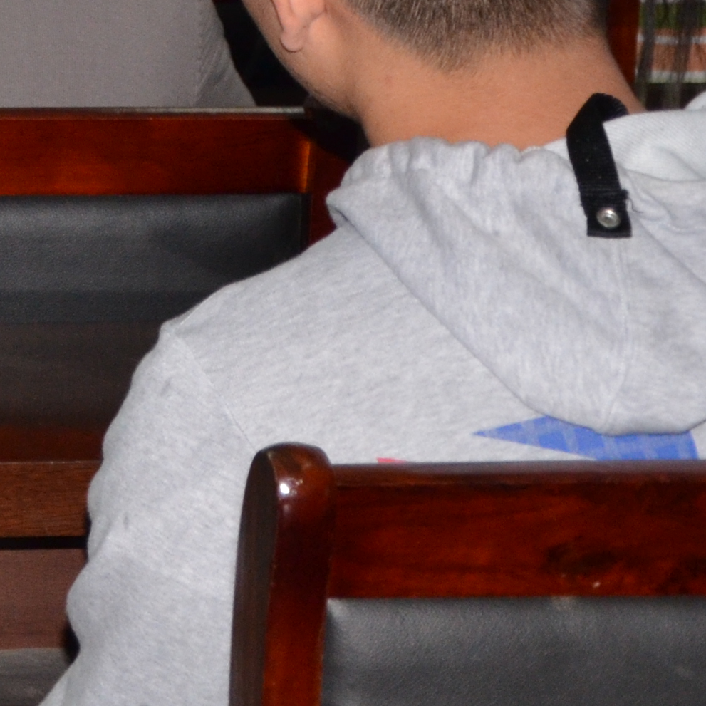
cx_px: -1017
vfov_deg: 7.9
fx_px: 4961
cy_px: -452
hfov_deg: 7.6
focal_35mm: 215
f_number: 4.2
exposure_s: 1/60
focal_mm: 34
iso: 800
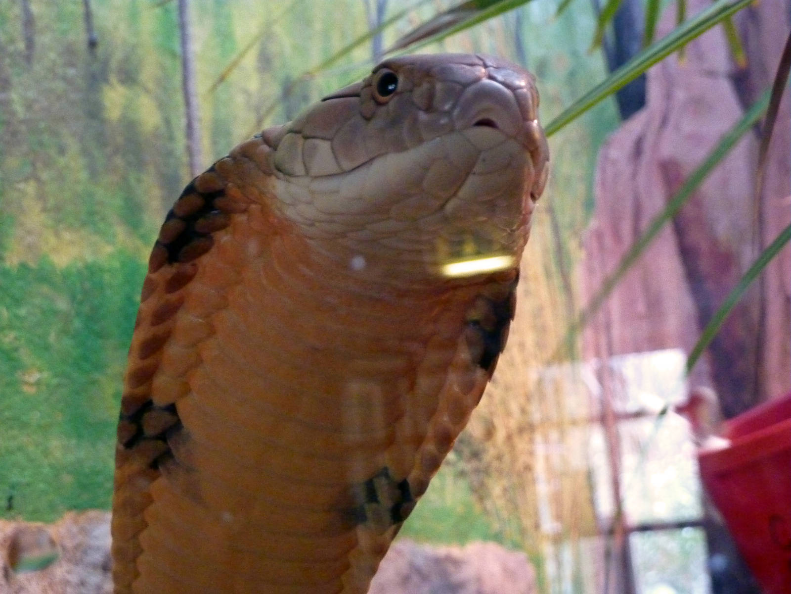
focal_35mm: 72
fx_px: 1645
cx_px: 396
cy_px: 297
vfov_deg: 20.4
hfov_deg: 27.0
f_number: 4.1
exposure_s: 1/10
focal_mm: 11.9
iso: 800
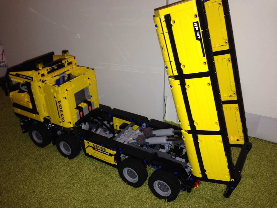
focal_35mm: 33
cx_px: 138
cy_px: 104
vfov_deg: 42.9
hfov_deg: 55.4
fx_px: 264
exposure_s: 1/20
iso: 50
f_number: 2.4
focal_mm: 4.12
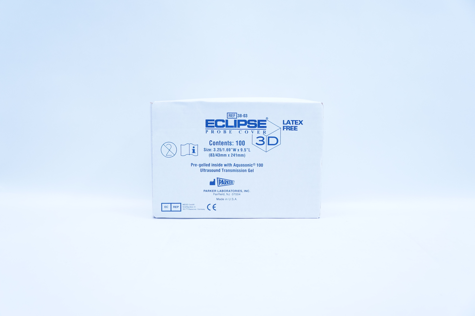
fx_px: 435
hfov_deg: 57.3
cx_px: 238
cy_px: 158
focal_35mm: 33
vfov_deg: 39.9
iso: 800
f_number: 4.5
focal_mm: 22
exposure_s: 1/200
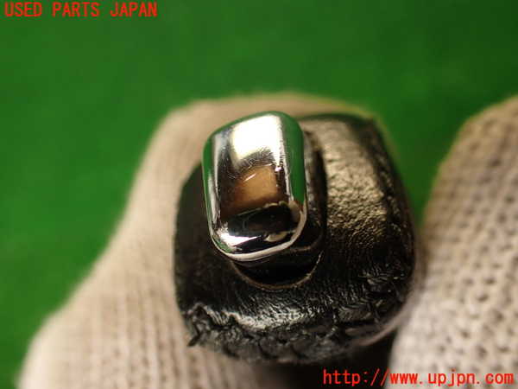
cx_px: 259
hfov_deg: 56.8
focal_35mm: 32
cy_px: 194
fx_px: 479
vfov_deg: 44.2
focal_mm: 5.79
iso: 200
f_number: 2.4
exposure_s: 1/60
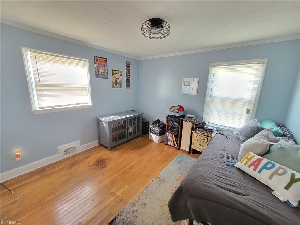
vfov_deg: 89.9
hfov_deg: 106.2
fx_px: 113
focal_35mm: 13
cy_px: 112
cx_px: 150
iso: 640
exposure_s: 1/30
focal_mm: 2.2
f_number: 2.2
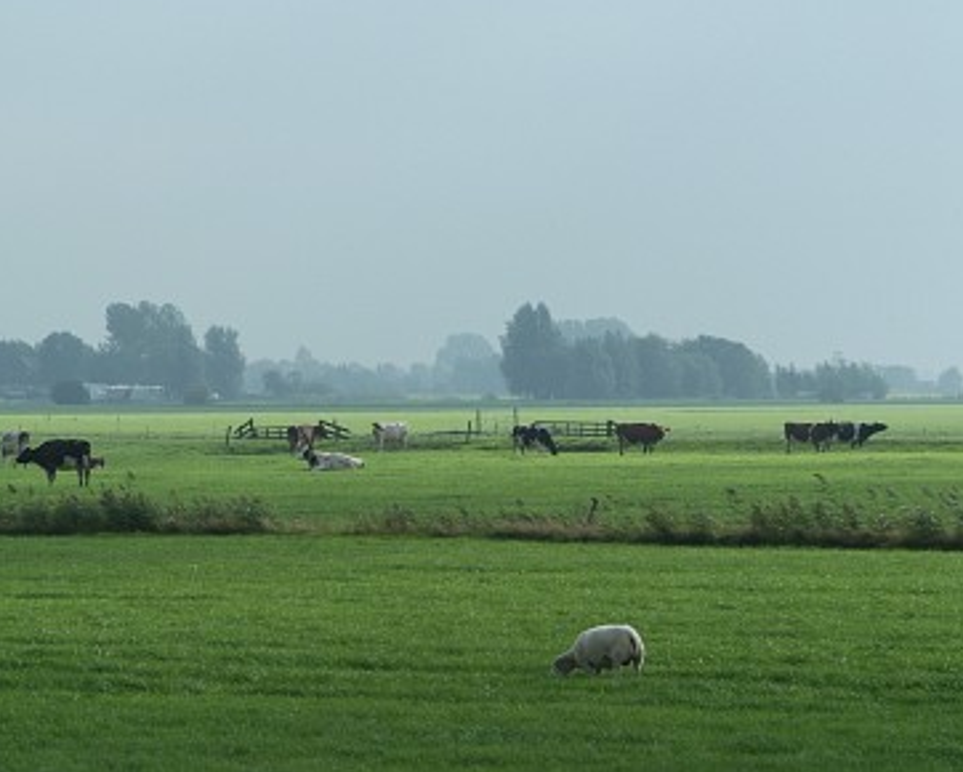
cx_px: 420
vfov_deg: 6.5
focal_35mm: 237
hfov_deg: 8.1
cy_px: 374
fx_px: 6758
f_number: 9.5
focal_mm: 135
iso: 400
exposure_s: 1/750
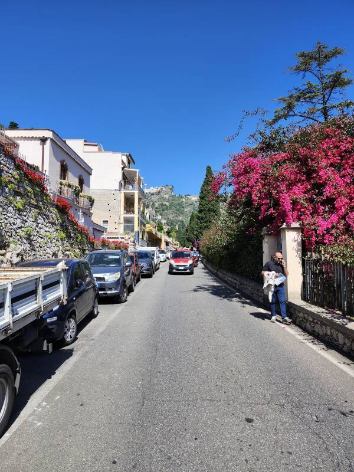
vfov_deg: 73.9
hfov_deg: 58.9
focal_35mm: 23
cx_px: 177
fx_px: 314
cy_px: 236
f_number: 1.8
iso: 25
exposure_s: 1/1304
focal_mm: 5.54
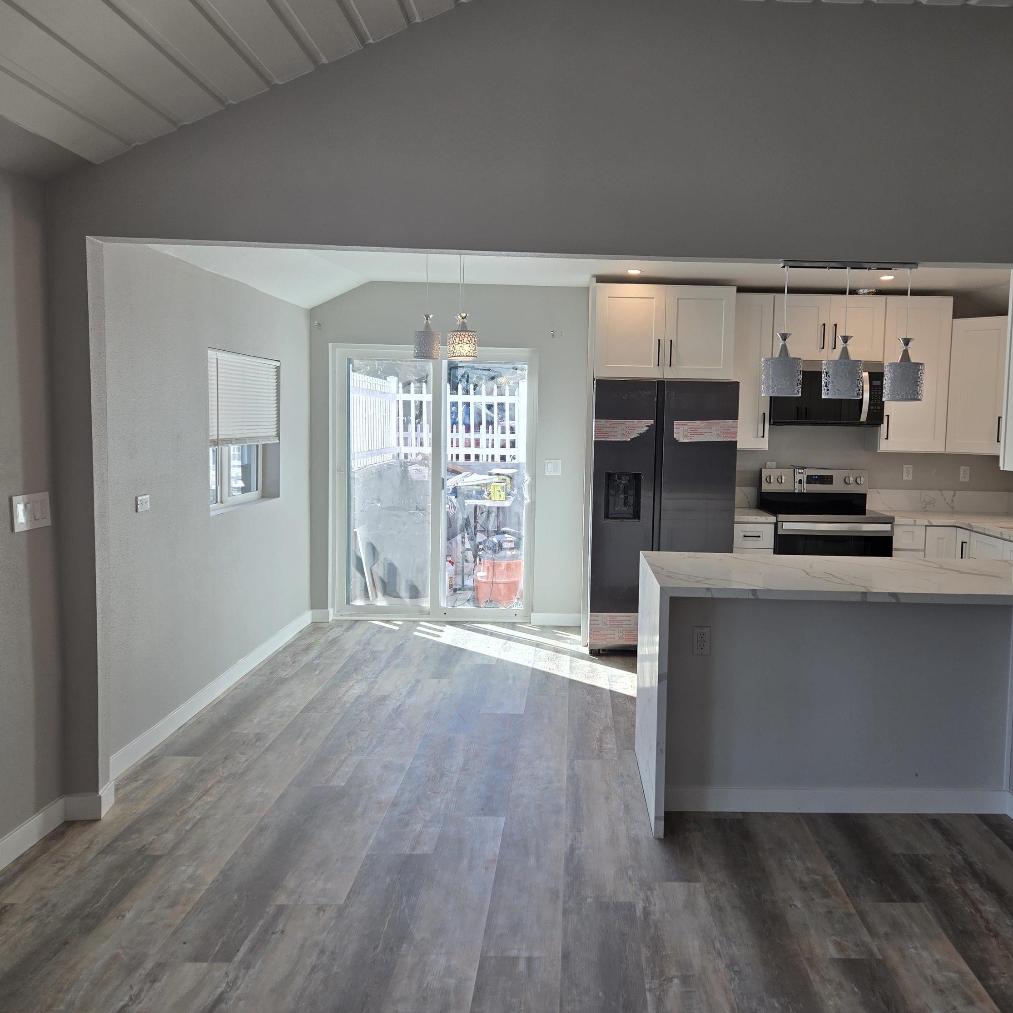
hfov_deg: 57.0
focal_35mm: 28
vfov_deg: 57.3
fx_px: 927
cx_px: 593
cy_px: 502
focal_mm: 5.4
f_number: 1.8
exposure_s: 1/141
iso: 25
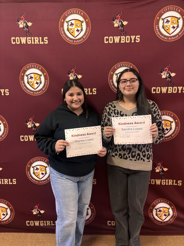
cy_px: 123
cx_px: 92
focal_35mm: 26
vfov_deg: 67.3
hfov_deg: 53.1
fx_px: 184
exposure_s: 1/60
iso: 200
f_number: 1.6
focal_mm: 5.96
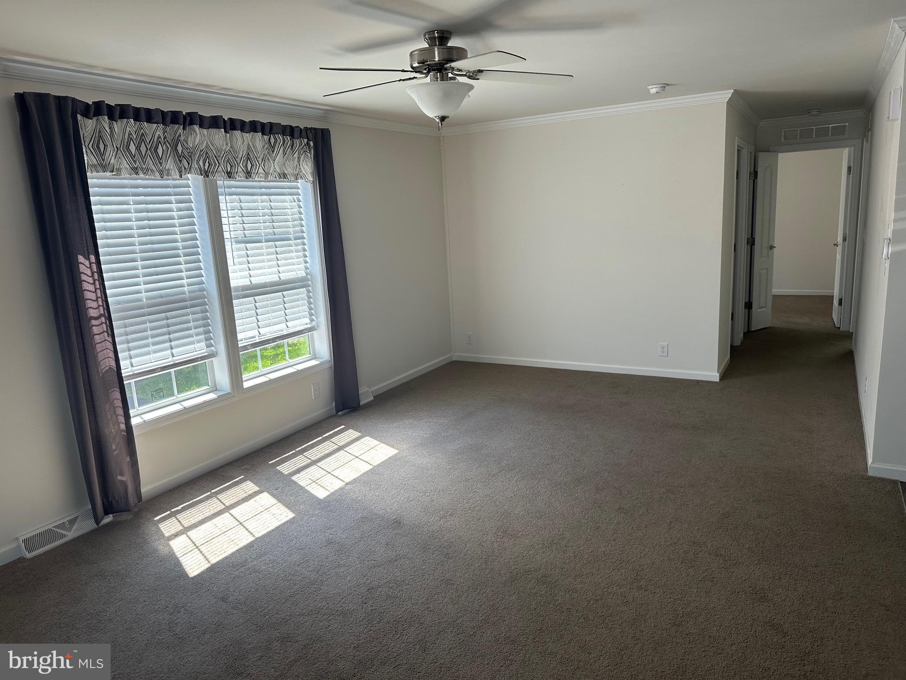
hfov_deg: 71.6
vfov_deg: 56.8
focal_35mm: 24
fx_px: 628
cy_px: 340
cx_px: 453
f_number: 1.78
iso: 80
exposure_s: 1/175
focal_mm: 6.86
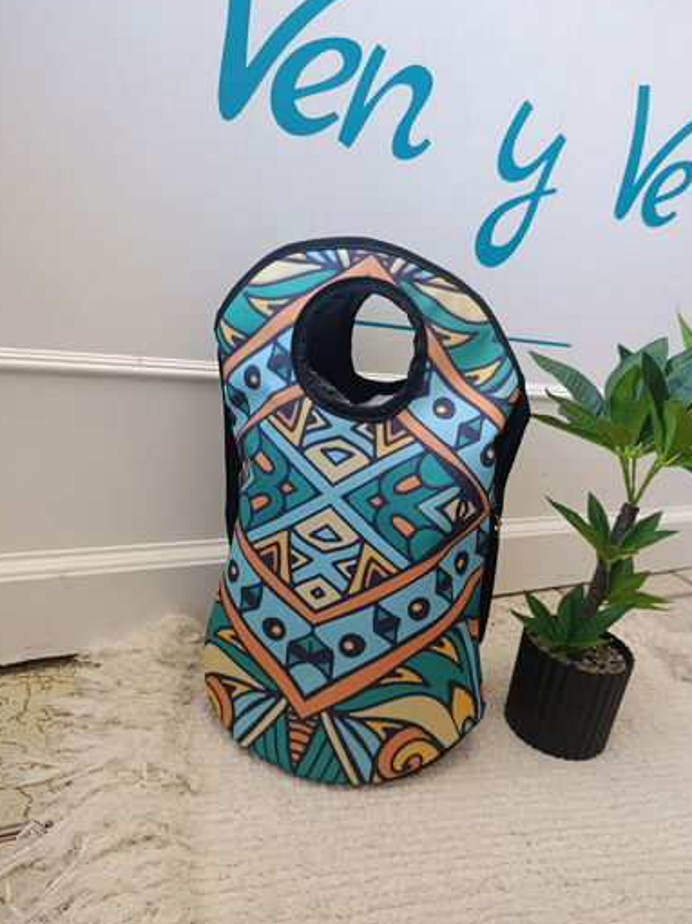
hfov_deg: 56.8
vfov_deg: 71.6
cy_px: 461
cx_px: 350
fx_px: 640
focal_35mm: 24
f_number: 1.65
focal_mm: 6.11
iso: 338
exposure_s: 1/100
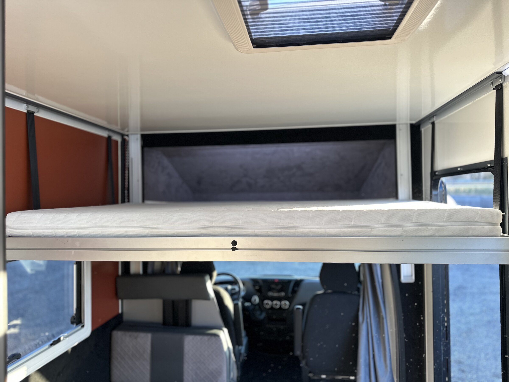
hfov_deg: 71.6
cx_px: 254
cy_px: 191
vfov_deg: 56.8
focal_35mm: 24
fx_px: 353
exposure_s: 1/122
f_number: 1.78
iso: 80
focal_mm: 6.86
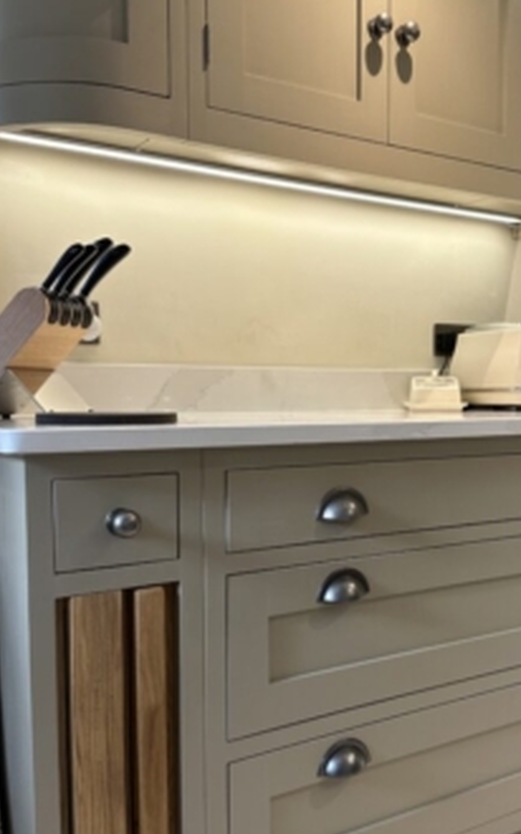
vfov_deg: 52.7
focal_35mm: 37
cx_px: 326
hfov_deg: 34.2
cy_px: 460
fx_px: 841
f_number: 1.78
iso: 125
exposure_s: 1/50
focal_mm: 6.86
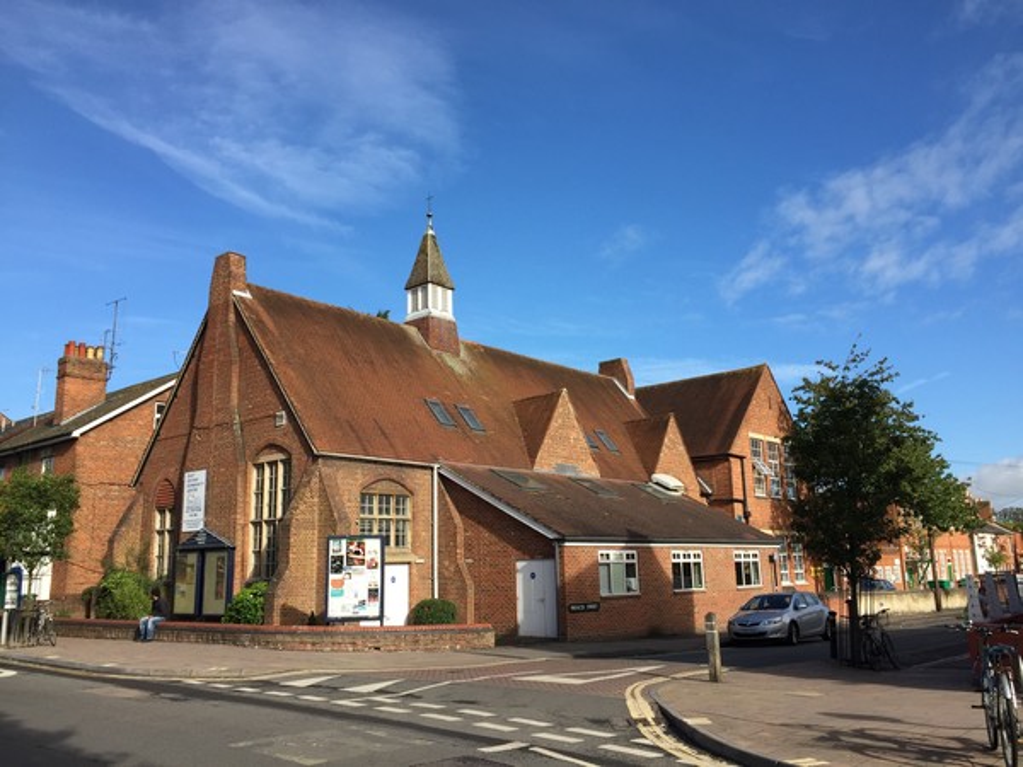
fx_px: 857
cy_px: 384
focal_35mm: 29
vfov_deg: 48.2
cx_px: 512
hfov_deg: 61.7
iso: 32
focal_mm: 4.15
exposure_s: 1/1276
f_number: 2.2
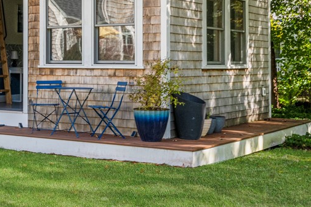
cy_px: -15
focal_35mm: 71
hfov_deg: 27.9
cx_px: 66
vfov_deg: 18.5
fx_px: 614
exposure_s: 1/60
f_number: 14
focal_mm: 22
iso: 400
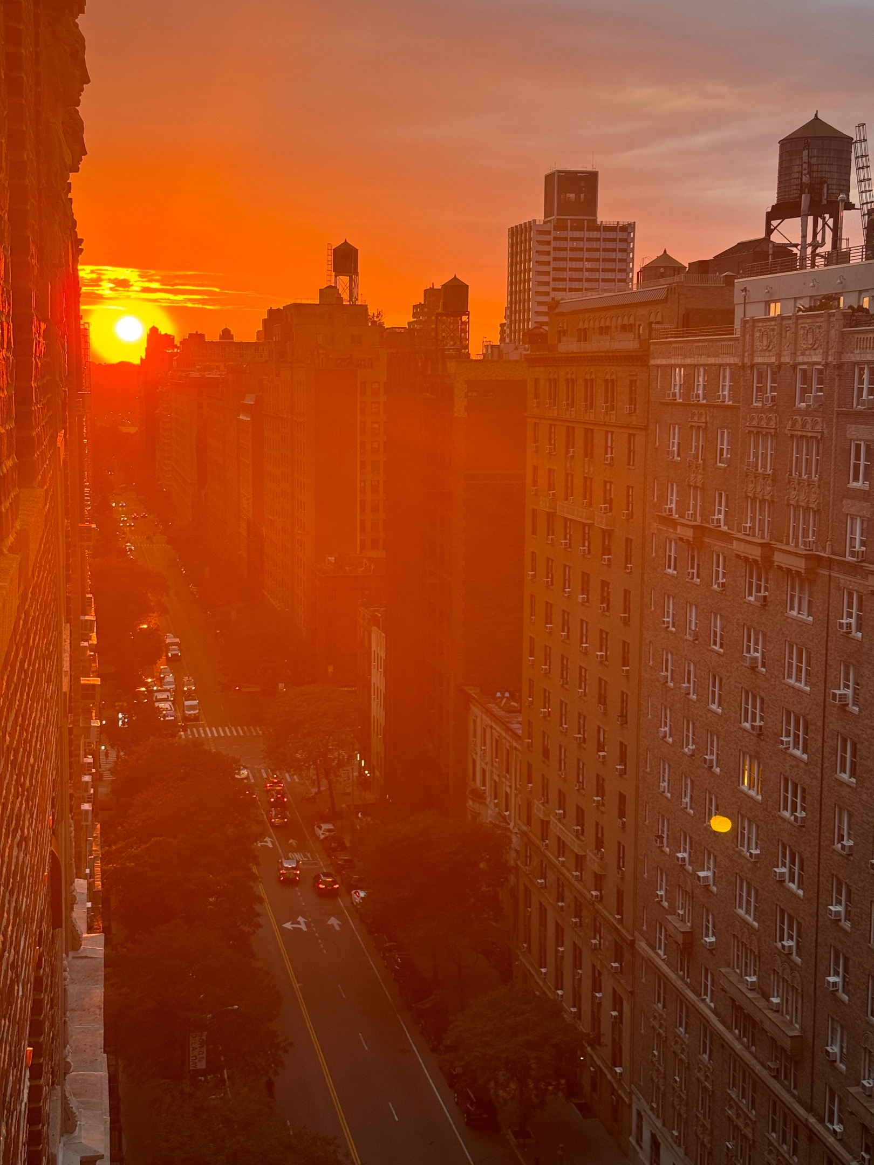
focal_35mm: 48
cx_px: 437
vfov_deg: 39.7
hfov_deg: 30.3
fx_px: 1616
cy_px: 582
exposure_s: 1/187
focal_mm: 6.76
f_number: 1.78
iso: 64
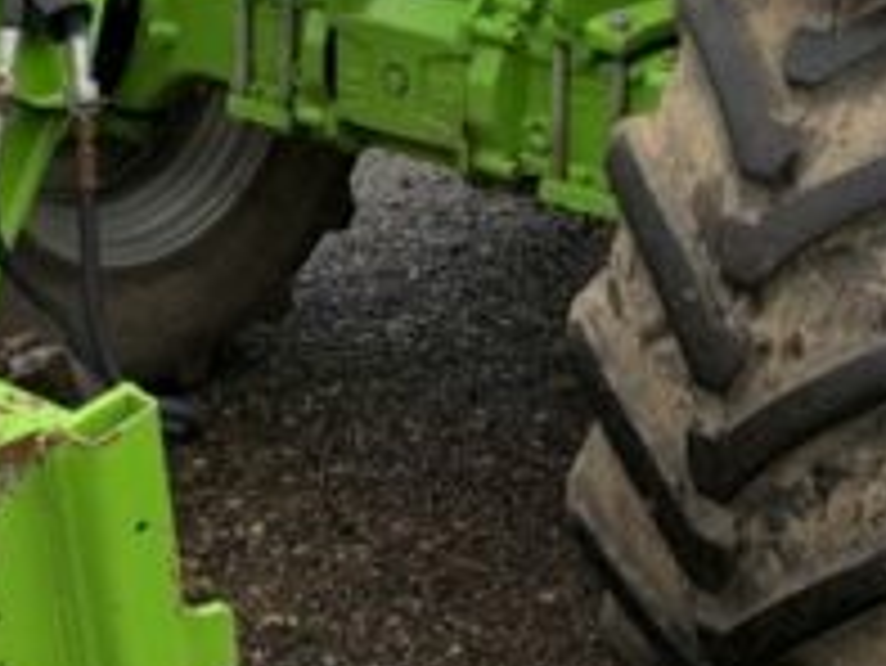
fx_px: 1998
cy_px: -202
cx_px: 481
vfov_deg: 17.7
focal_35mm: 78
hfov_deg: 25.0
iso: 64
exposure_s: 1/265
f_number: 1.78
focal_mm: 6.76
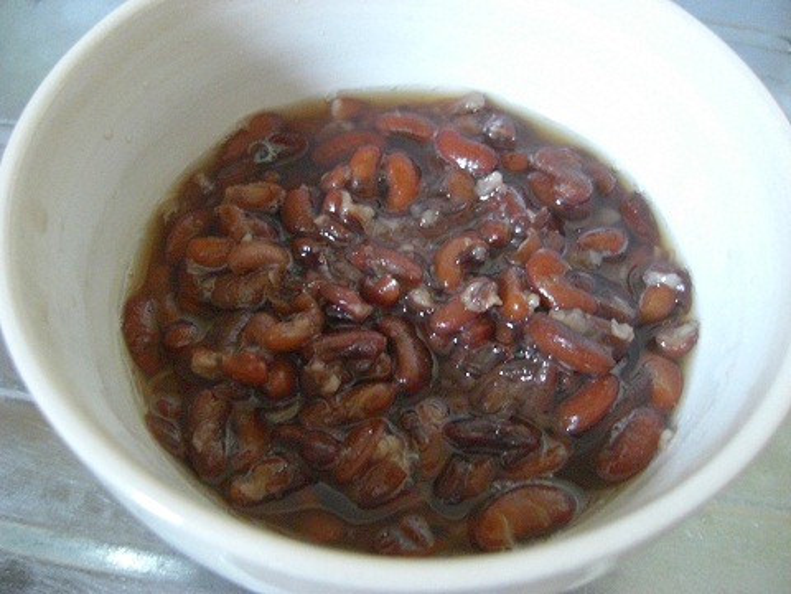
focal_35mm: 38
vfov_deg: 37.7
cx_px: 396
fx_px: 868
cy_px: 297
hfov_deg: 49.0
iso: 800
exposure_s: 1/8
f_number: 2.8
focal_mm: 7.9
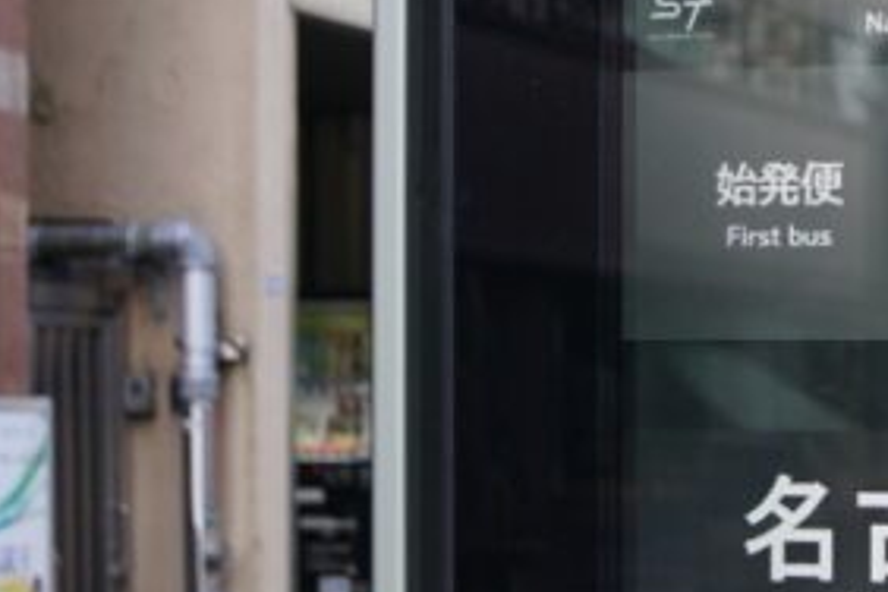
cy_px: 699
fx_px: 2960
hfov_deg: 16.4
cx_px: 1045
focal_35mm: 120
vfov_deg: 11.2
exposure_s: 1/60
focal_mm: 22
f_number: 4
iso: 100
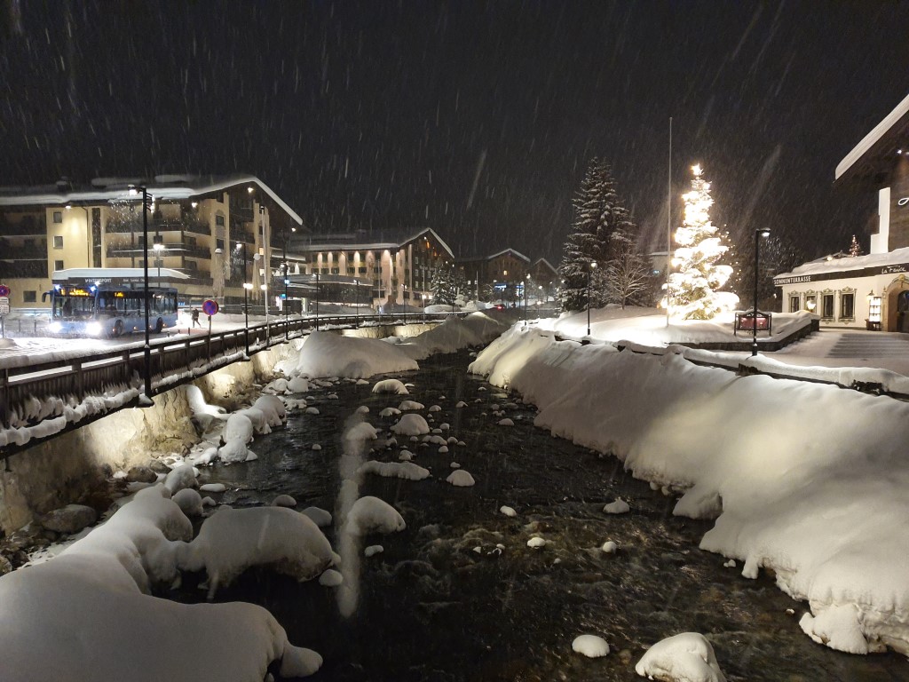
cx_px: 454
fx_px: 683
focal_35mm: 26
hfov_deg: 67.3
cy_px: 341
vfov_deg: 53.1
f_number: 1.5
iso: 640
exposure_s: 1/25
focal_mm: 4.32
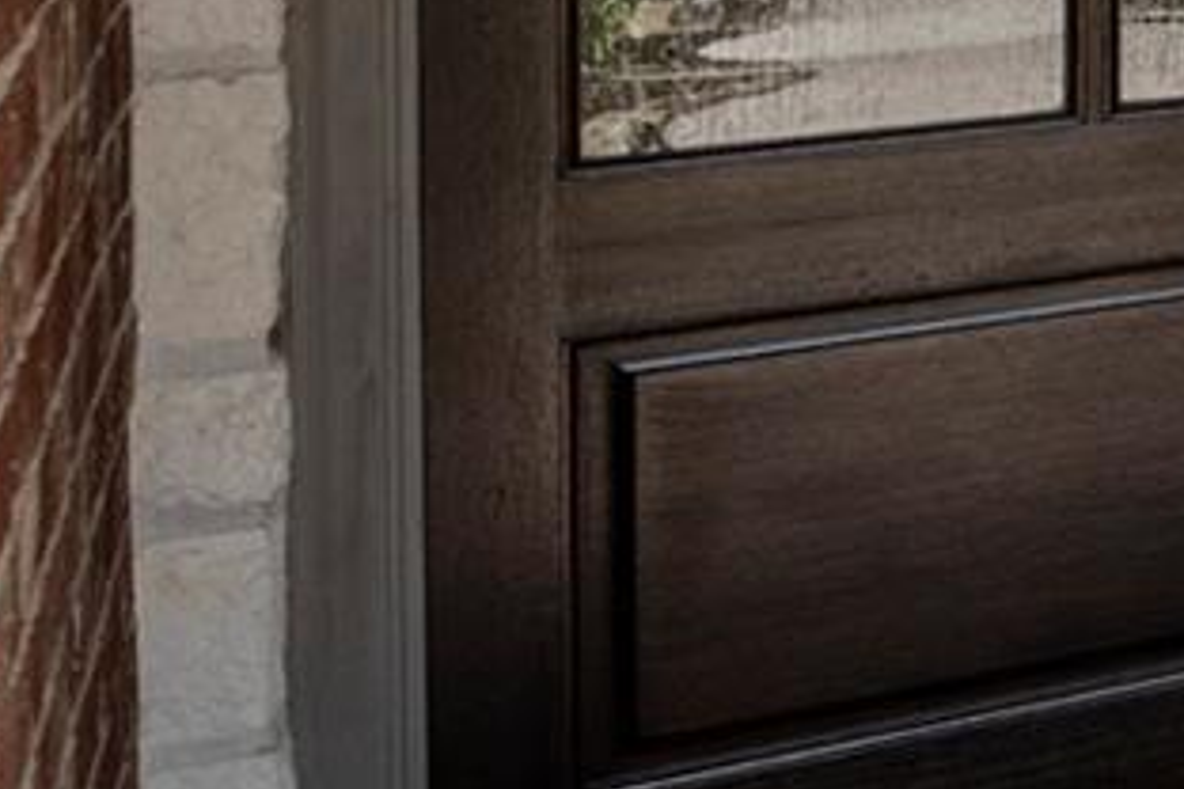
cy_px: -531
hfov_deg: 11.4
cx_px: 3586
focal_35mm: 92
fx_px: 3026
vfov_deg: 13.6
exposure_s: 1/160
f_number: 8
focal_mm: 14
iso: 100
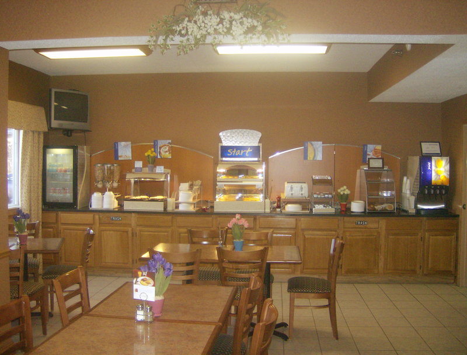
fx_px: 488
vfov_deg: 40.0
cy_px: 178
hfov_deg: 51.1
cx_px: 234
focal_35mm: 36
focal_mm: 6
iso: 200
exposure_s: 1/60
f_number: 2.8
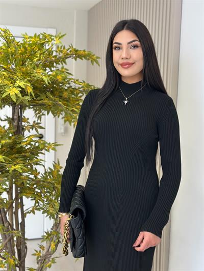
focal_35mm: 48
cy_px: 136
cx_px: 102
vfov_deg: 39.6
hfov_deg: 30.3
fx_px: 377
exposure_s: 1/139
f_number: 1.78
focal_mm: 6.86
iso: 80
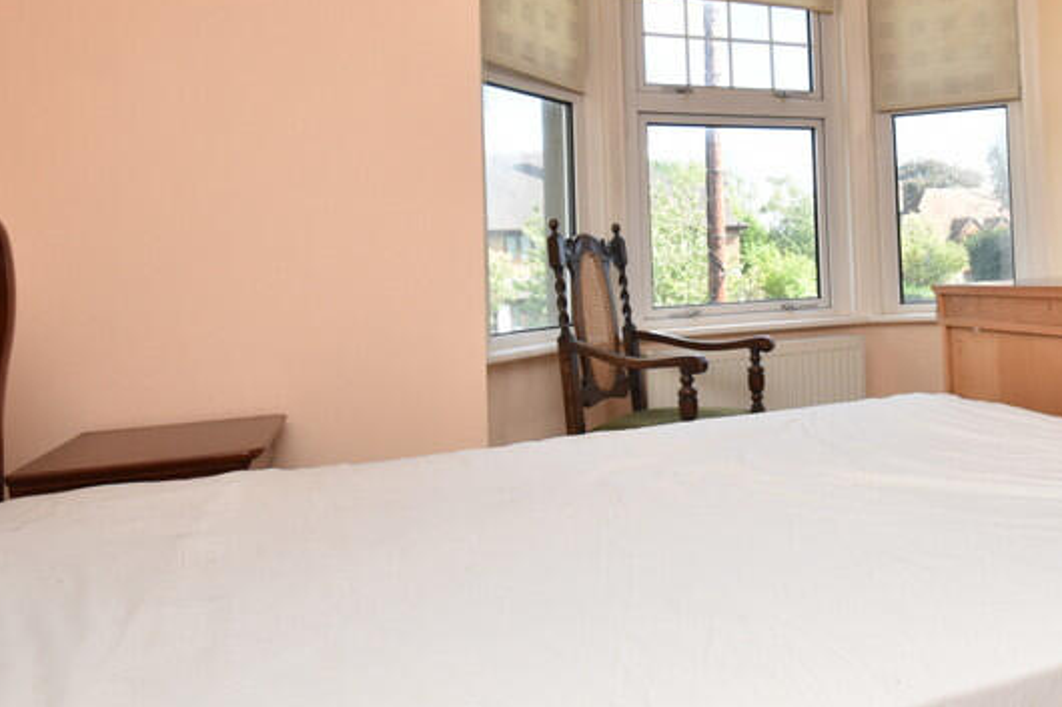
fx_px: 855
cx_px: 850
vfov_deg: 43.5
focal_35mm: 29
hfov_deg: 58.8
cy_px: 177
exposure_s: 1/80
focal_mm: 10
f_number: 10
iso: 400
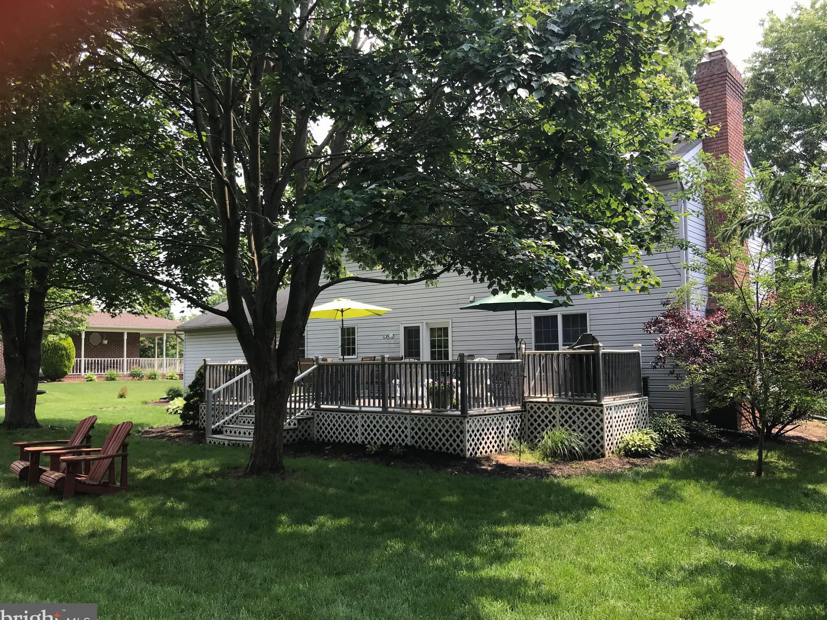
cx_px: 421
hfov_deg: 61.7
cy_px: 316
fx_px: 693
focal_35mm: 29
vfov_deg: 48.2
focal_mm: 3.99
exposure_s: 1/613
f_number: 1.8
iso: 20
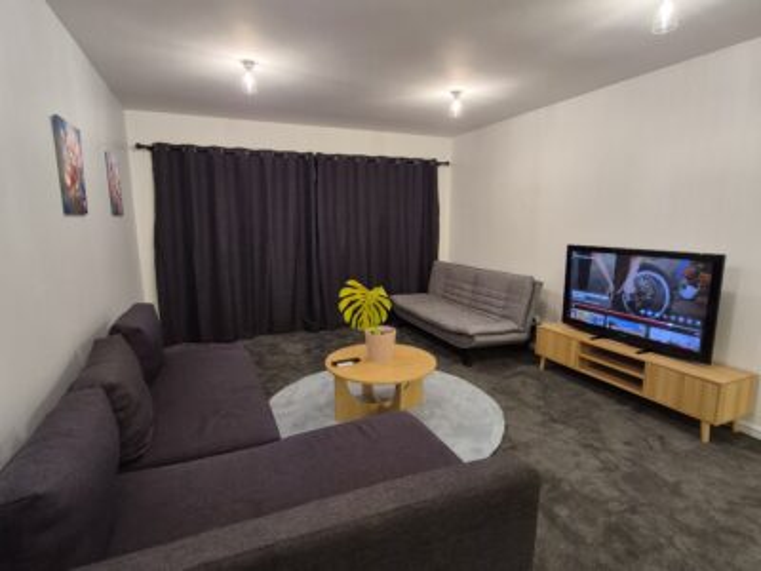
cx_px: 380
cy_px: 286
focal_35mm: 13
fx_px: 286
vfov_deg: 89.9
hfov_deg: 106.2
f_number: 2.2
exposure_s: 1/50
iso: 200
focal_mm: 1.74
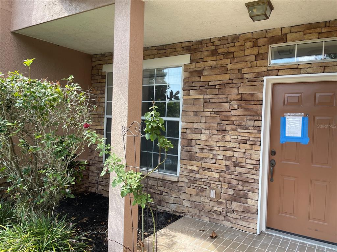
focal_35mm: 25
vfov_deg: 54.9
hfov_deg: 69.4
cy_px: 126
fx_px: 243
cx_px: 168
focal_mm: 5.1
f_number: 1.6
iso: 32
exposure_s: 1/488
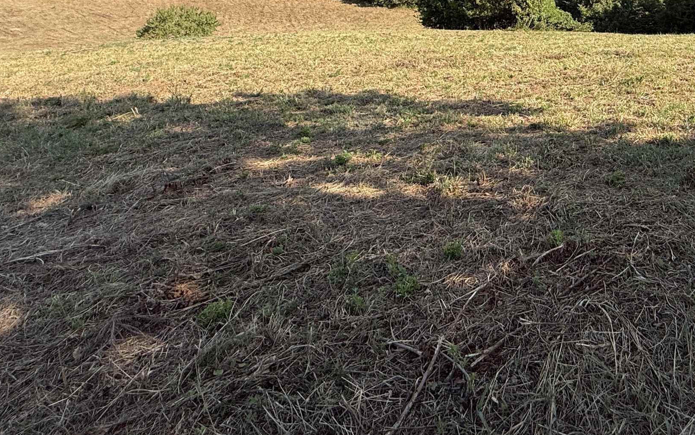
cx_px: 543
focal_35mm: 28
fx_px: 530
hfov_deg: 61.7
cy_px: -10
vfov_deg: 38.9
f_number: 2.2
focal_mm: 2.22
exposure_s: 1/1235
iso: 50
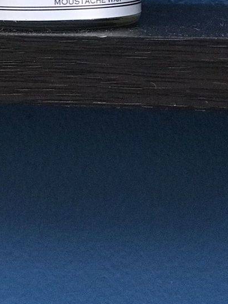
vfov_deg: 11.3
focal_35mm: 169
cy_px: -122
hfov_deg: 8.6
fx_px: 1484
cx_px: -97
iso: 100
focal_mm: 6.6
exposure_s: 1/50
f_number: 2.8
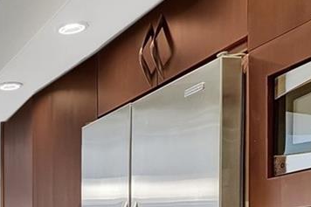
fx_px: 622
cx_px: -172
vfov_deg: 17.5
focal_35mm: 72
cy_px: 283
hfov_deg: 22.4
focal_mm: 16
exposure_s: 1/4
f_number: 13
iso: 640
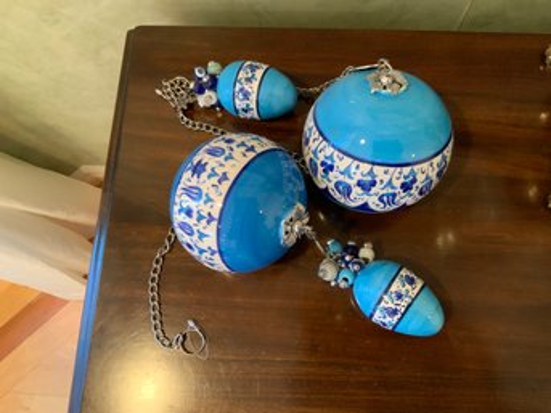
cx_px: 276
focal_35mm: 29
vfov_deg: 48.2
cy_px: 206
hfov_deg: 61.7
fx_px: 461
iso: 250
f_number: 1.8
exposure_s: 1/60
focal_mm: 3
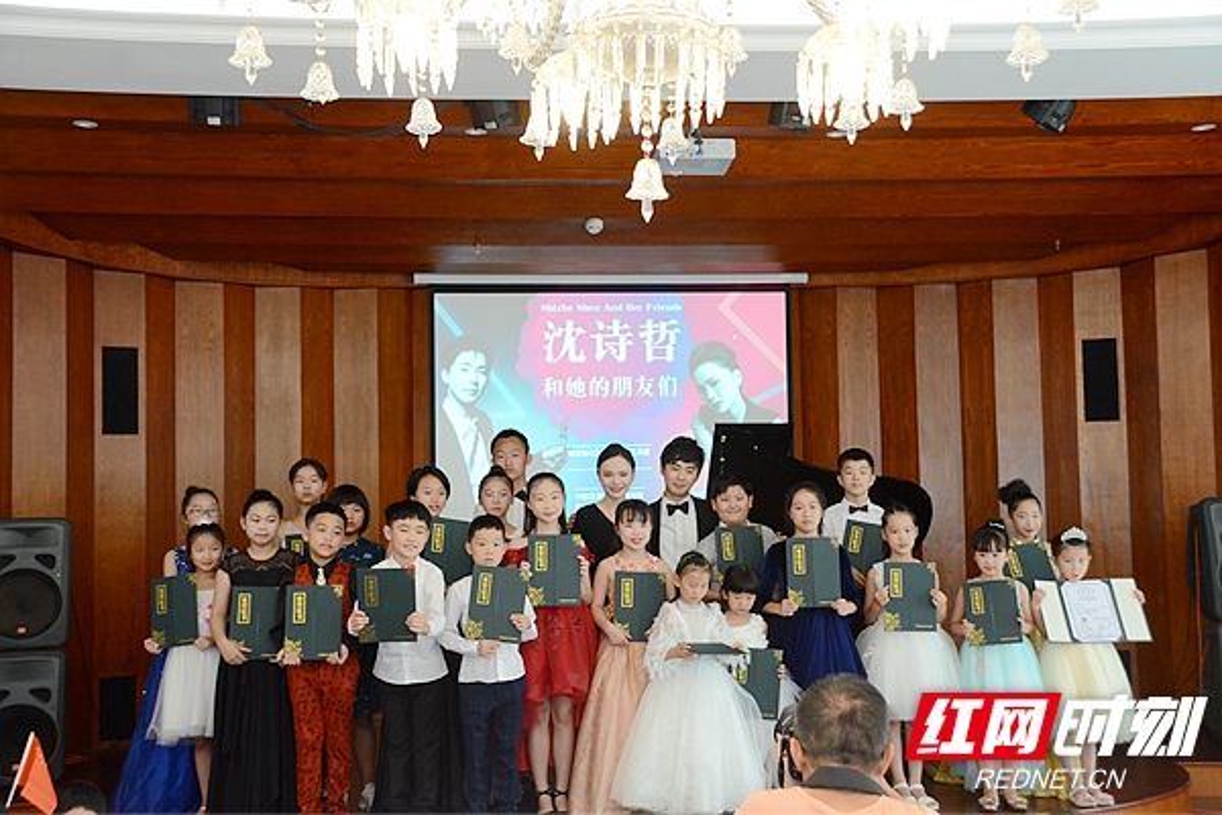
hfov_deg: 49.6
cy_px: 408
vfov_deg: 34.2
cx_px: 611
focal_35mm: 39
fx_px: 1324
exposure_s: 1/100
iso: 2000
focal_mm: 26
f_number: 5.6
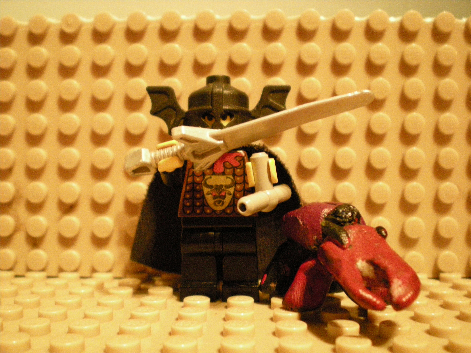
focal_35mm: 38
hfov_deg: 49.0
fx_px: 517
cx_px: 236
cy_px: 176
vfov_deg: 37.7
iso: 604
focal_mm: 6.3
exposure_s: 1/8
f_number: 3.1
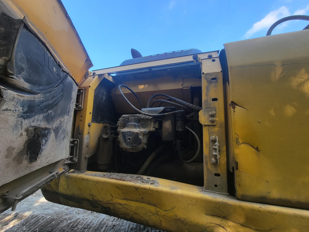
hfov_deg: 106.2
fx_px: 116
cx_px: 154
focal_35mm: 13
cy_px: 116
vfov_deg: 89.9
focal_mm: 2.2
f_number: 2.2
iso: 50
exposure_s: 1/213
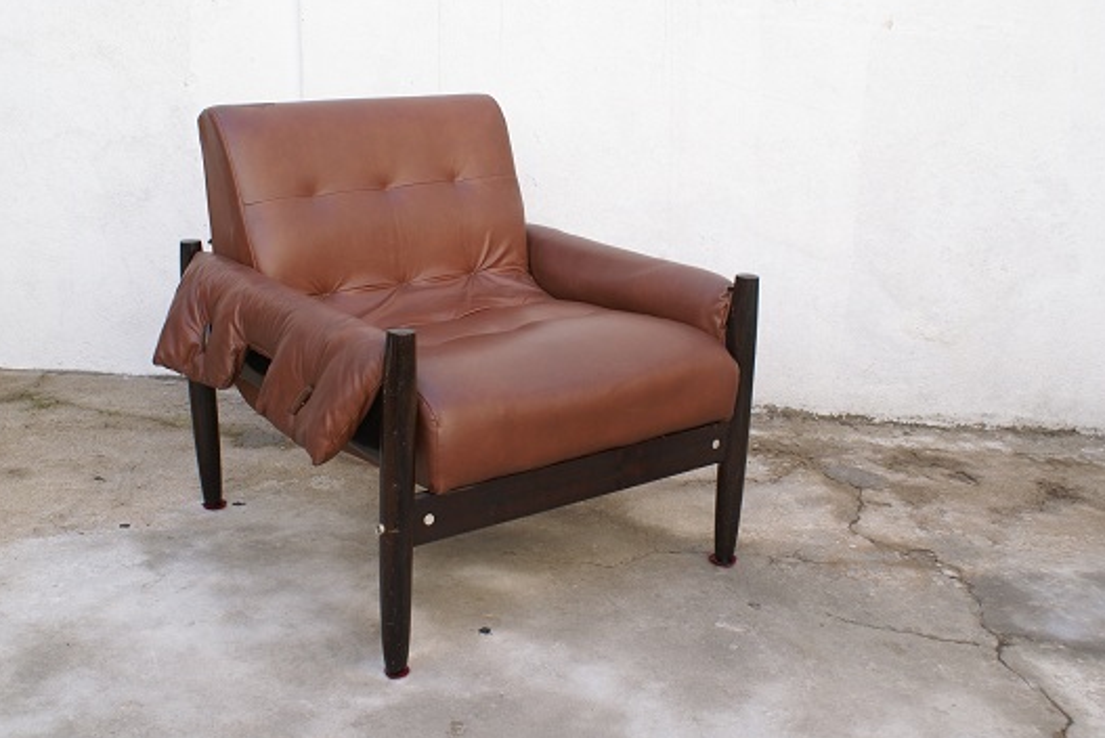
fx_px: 1259
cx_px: 505
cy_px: 360
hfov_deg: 47.3
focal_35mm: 41
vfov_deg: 32.7
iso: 100
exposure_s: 1/60
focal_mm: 24
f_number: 6.3
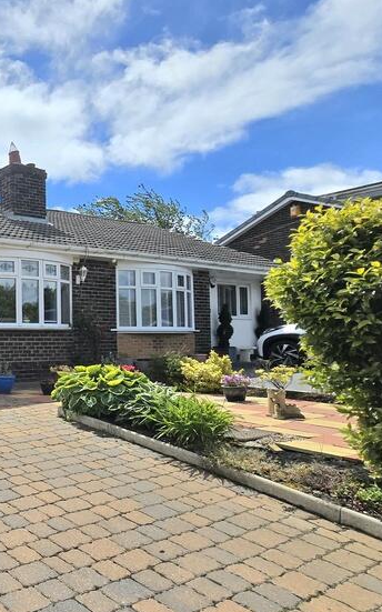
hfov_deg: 33.8
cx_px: -125
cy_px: 325
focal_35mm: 25
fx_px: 417
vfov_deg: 72.5
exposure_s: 1/10000
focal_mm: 2.2
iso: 50
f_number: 2.2
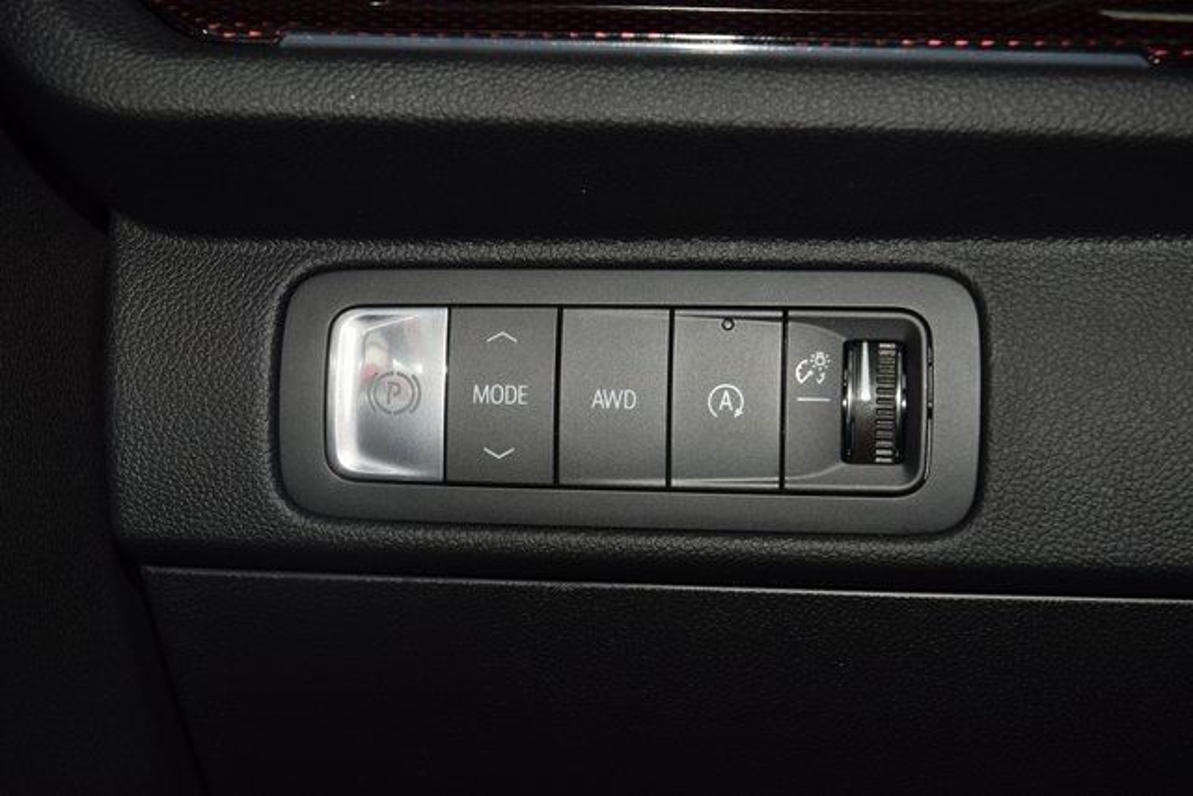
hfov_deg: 27.0
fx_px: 2486
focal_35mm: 75
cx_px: 596
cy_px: 398
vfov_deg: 18.2
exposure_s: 1/60
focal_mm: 50
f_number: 8
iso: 100
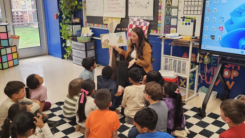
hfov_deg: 58.0
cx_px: 124
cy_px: 68
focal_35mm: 34
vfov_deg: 34.7
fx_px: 221
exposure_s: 1/120
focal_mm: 6.3
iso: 160
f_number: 1.7
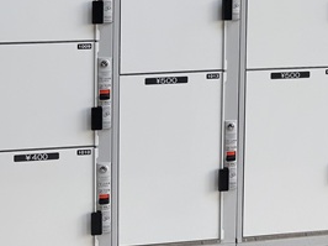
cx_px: 332
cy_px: -62
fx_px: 710
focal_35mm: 75
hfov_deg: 24.7
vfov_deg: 18.4
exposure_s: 1/317
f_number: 1.78
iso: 80
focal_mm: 6.76
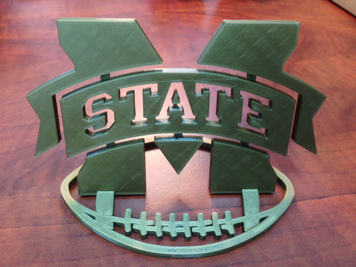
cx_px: 178
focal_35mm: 33
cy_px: 134
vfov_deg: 42.9
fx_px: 339
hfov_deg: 55.4
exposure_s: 1/20
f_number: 2.4
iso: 50
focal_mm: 4.12
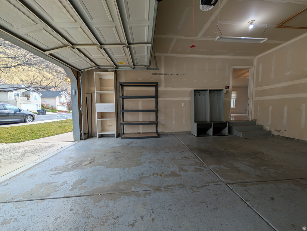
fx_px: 107
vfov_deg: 94.6
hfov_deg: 110.5
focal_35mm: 12
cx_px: 154
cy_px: 116
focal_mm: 2.02
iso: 50
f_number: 1.7
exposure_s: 1/149
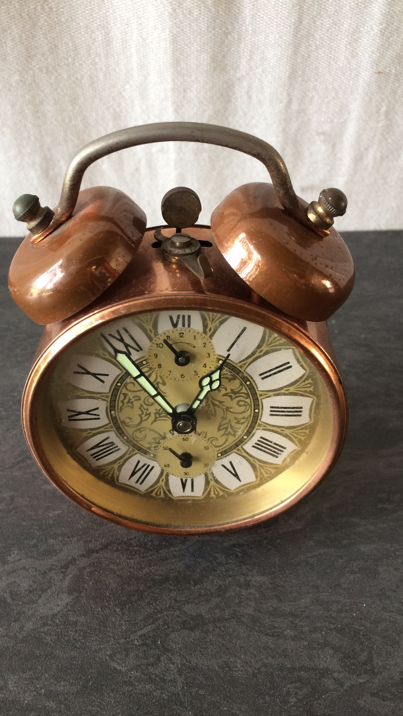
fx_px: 608
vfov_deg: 61.0
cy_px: 362
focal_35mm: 32
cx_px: 172
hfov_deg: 36.6
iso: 125
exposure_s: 1/33
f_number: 2.2
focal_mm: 4.15
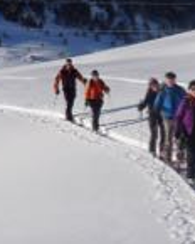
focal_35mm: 118
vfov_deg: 16.2
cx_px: 3
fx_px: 852
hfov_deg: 12.9
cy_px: 47
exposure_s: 1/250
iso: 100
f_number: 11
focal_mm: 19
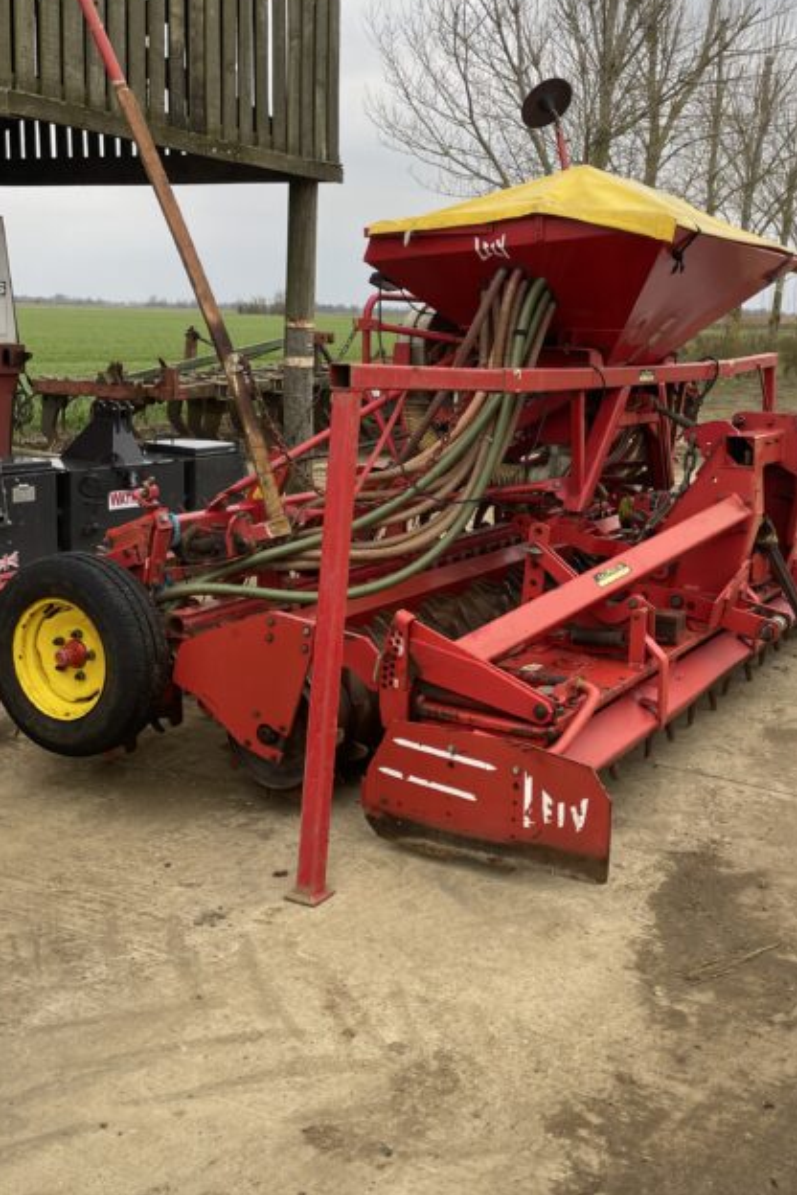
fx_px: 1229
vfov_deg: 51.6
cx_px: 502
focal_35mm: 37
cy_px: 482
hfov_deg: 35.7
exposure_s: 1/175
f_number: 1.6
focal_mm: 4.2
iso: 32
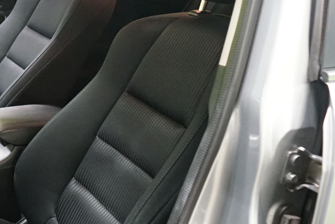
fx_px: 614
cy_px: 143
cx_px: -37
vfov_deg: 20.6
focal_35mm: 66
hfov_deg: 27.8
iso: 6400
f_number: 5
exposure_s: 1/40
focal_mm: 28
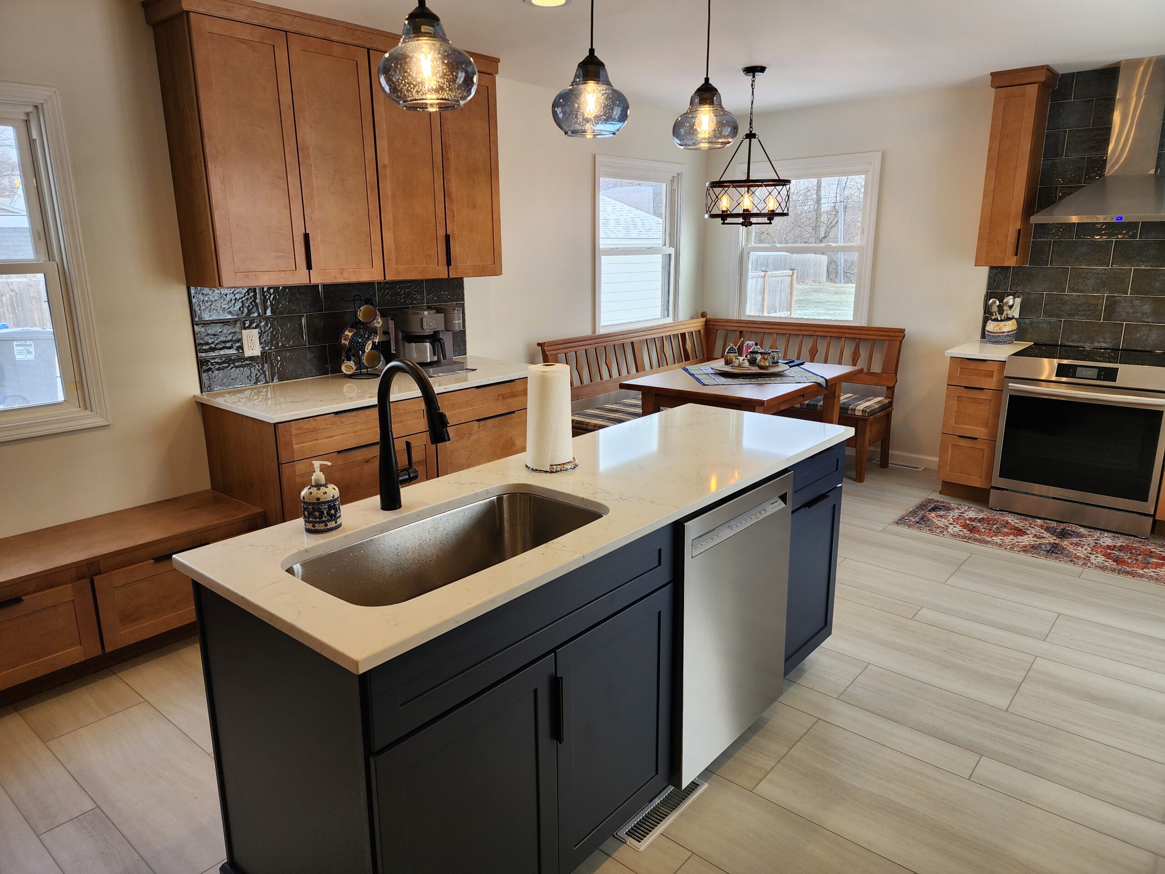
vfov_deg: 58.9
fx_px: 774
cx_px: 582
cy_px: 437
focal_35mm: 23
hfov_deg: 73.9
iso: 64
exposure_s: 1/180
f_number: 1.8
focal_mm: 6.4
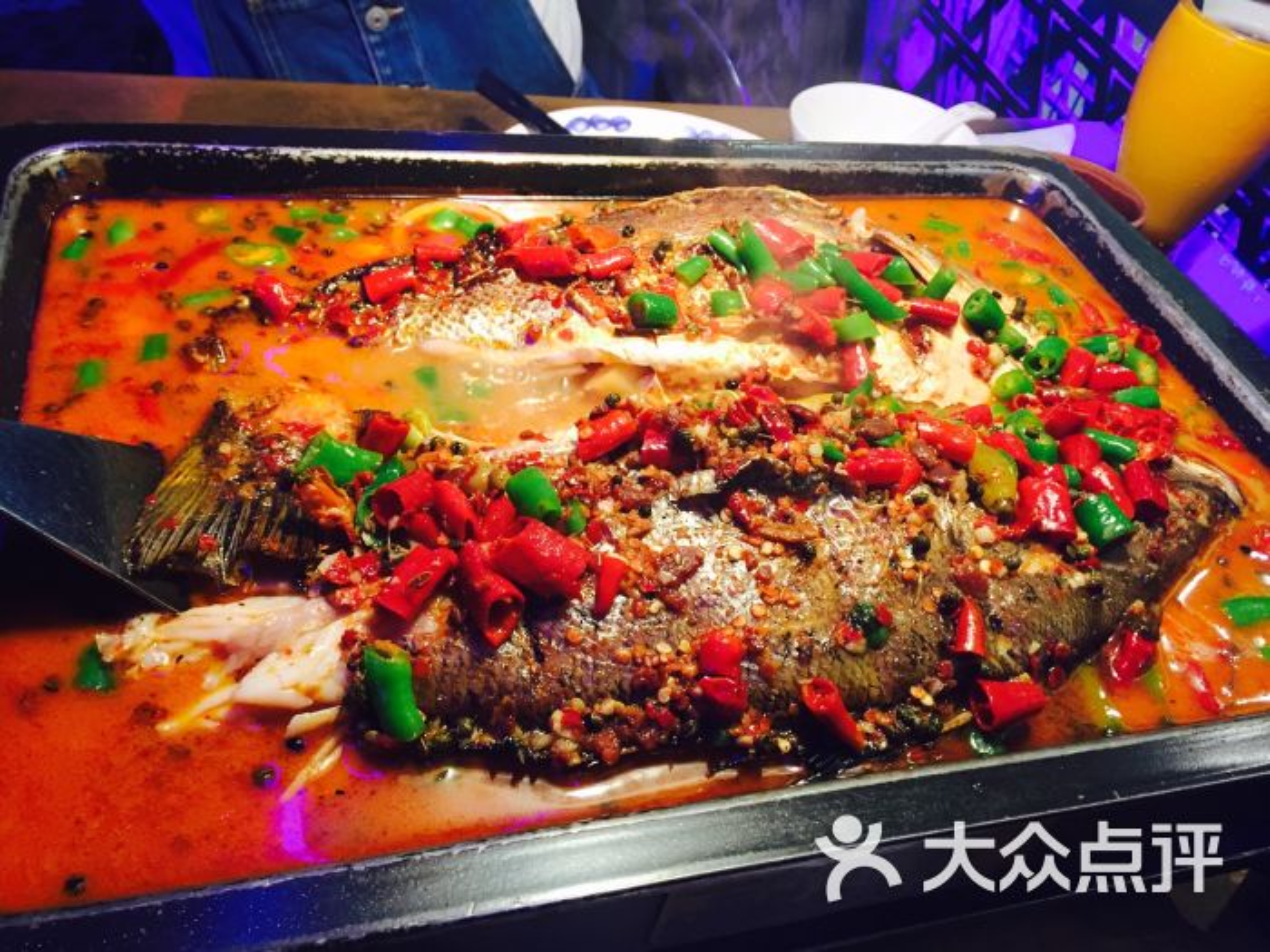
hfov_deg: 61.7
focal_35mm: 29
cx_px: 635
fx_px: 1064
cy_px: 476
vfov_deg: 48.2
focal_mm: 4.15
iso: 125
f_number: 2.2
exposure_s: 1/30
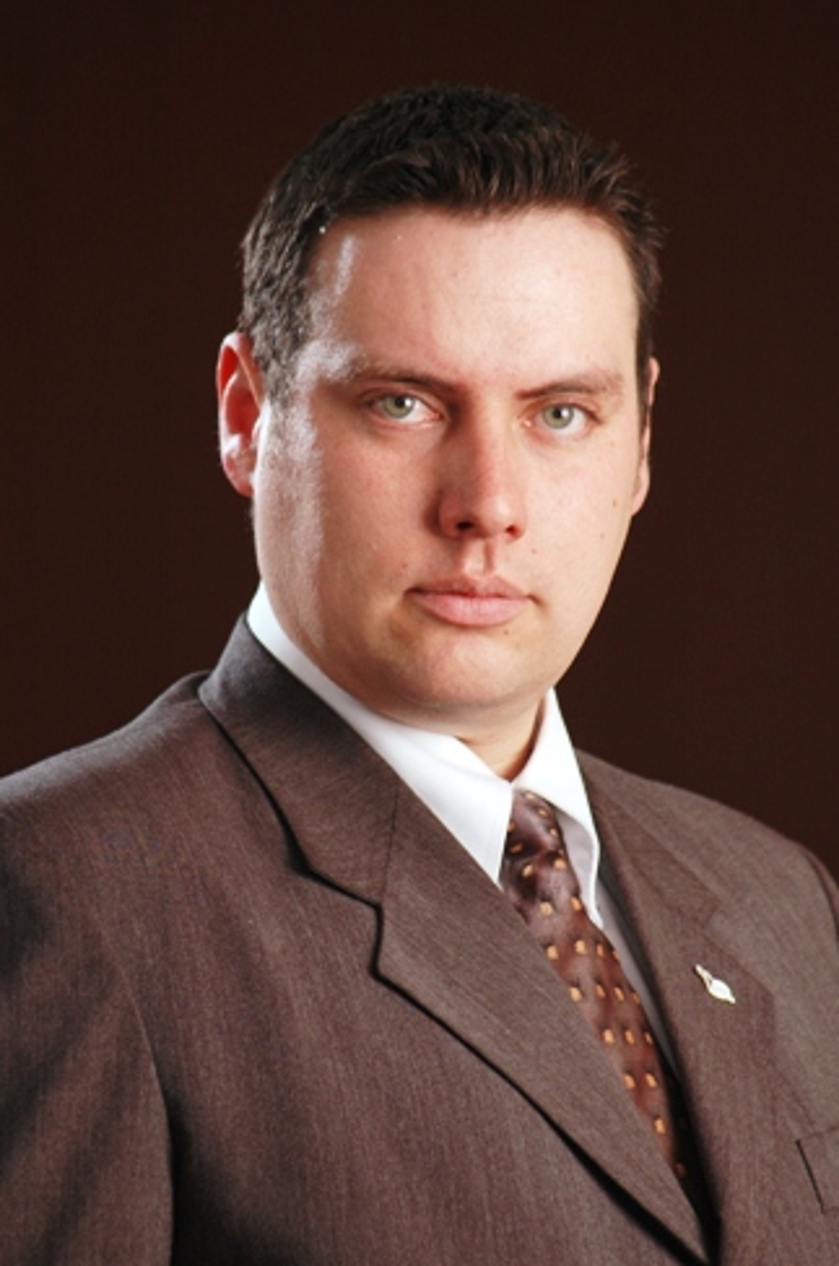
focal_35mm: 331
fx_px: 11612
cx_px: 431
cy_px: 688
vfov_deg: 6.2
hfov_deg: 4.1
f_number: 7.1
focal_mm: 200
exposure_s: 1/160
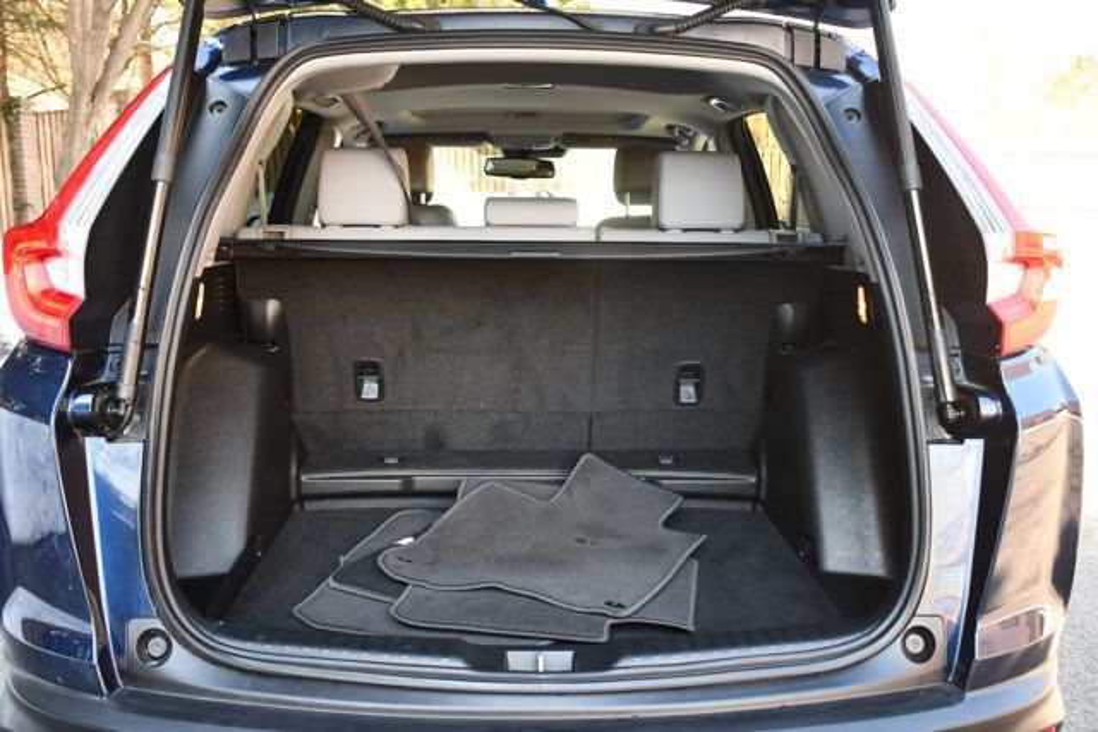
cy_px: 366
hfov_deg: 53.1
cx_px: 549
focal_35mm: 36
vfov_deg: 36.9
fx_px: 1098
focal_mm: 24
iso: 800
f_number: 3.8
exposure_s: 1/200
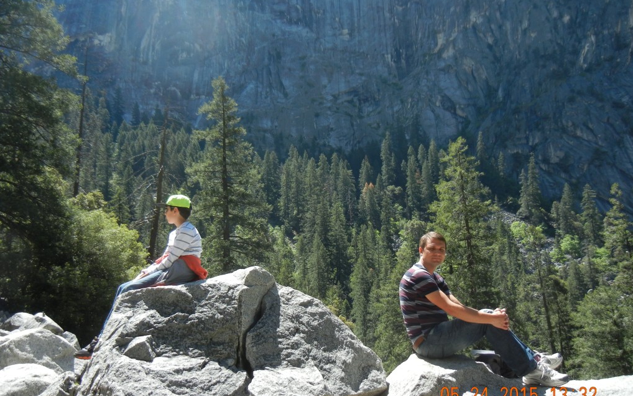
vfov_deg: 39.4
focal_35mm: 32
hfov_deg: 59.7
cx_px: 318
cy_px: 205
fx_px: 552
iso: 160
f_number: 3.5
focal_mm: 5.4
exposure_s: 1/563
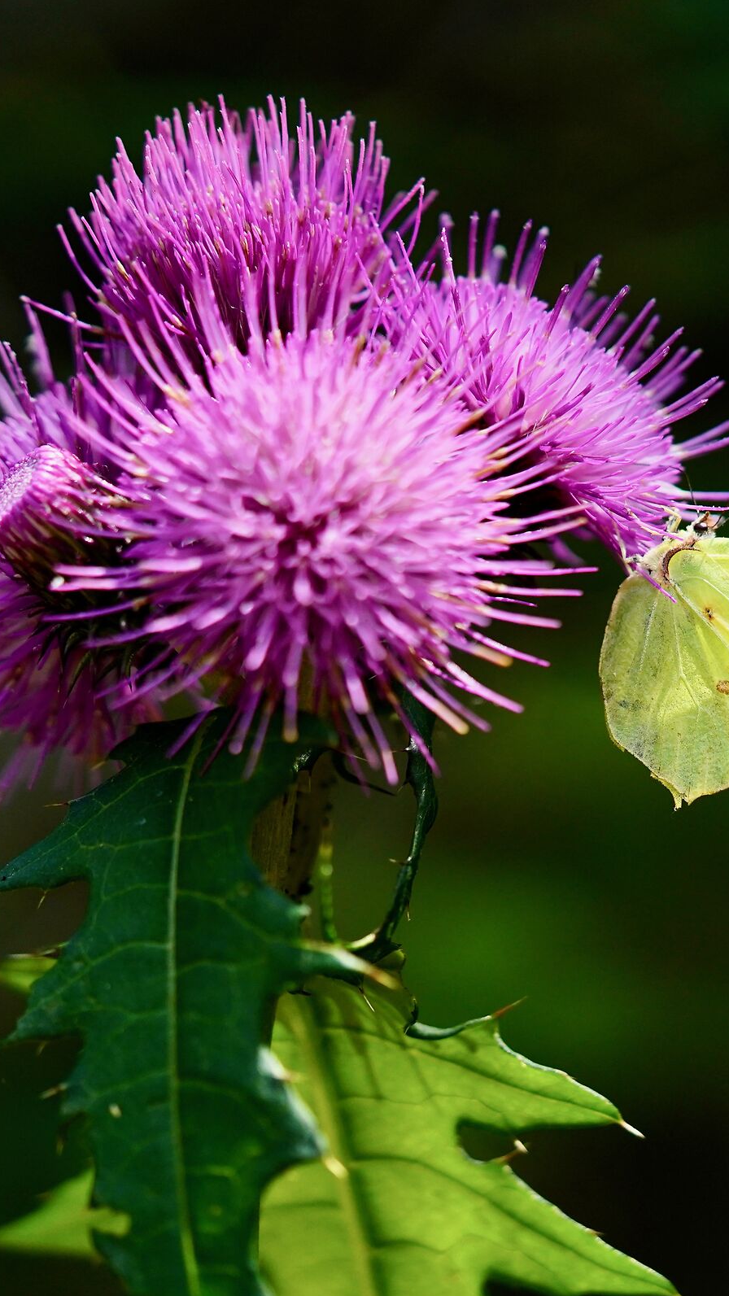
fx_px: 4880
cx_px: 461
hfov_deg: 8.5
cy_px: 648
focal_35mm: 142
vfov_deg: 15.1
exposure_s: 1/8000
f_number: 2.8
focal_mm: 90
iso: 1000
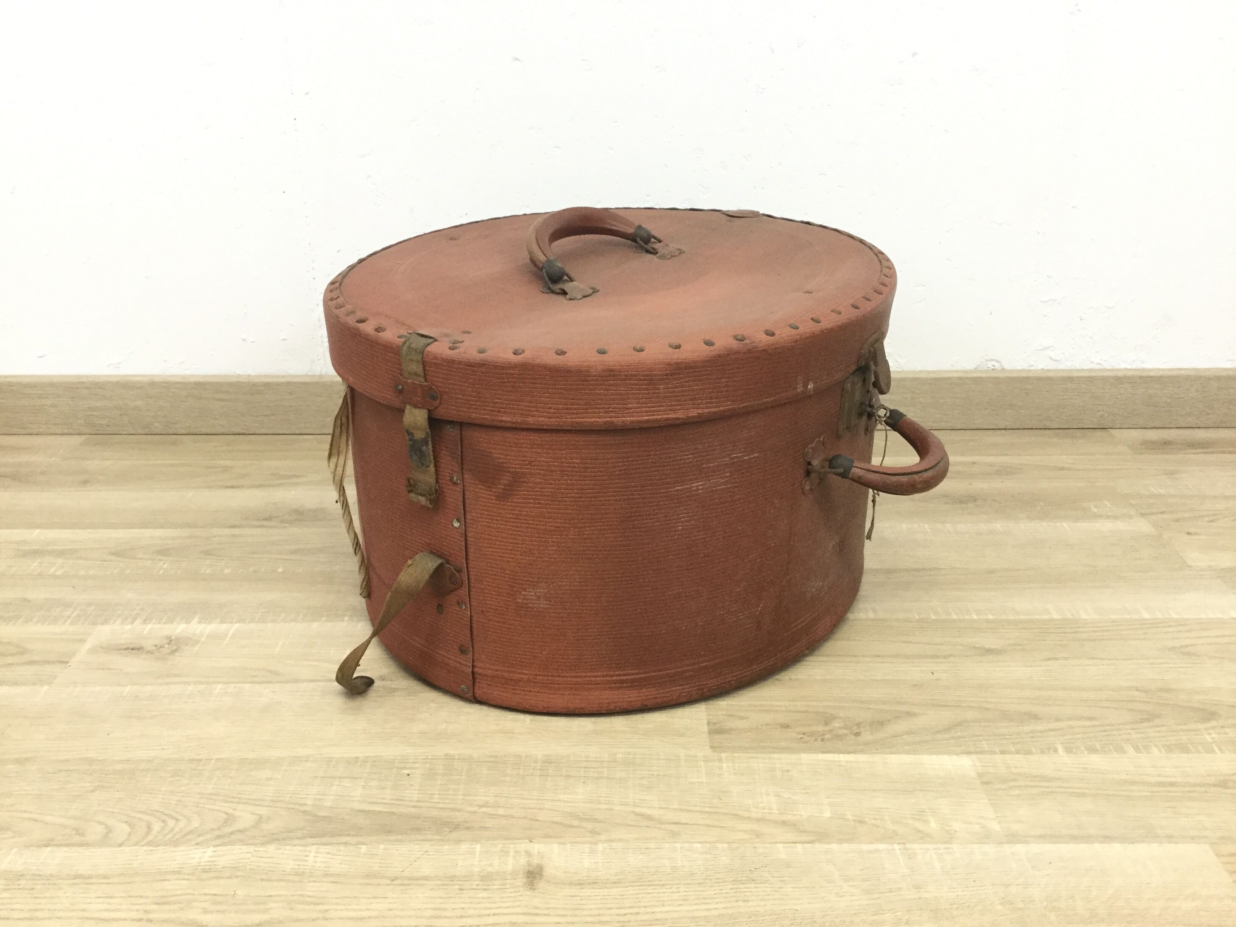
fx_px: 1107
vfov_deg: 45.4
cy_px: 464
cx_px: 618
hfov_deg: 58.4
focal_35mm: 31
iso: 125
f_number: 2.4
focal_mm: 3.3
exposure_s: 1/33
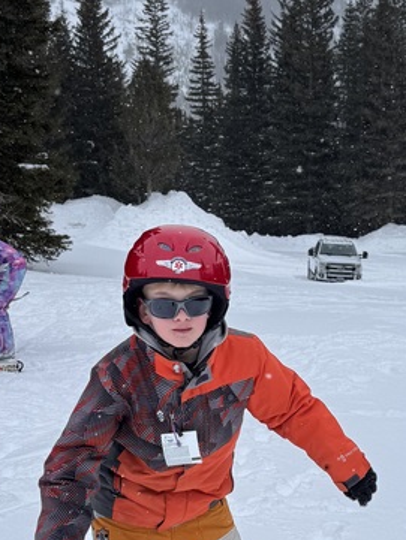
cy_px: 443
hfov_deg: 21.6
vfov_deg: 27.9
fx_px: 1063
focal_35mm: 68
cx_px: 265
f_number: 1.78
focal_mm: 6.76
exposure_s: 1/2604
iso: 80
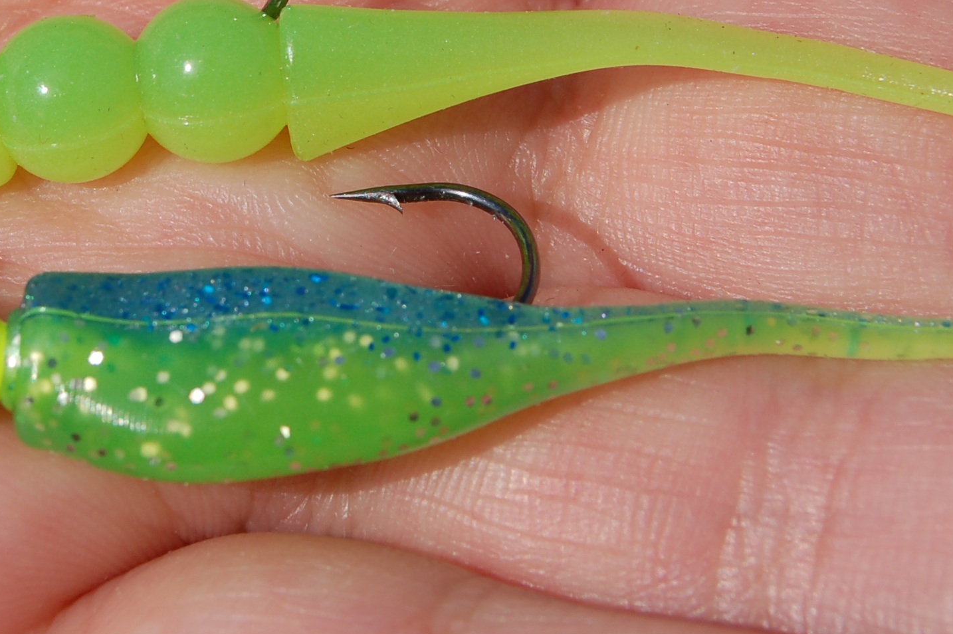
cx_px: 279
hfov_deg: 13.6
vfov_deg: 9.1
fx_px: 3994
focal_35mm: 151
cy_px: 154
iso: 200
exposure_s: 1/500
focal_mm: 48
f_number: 11
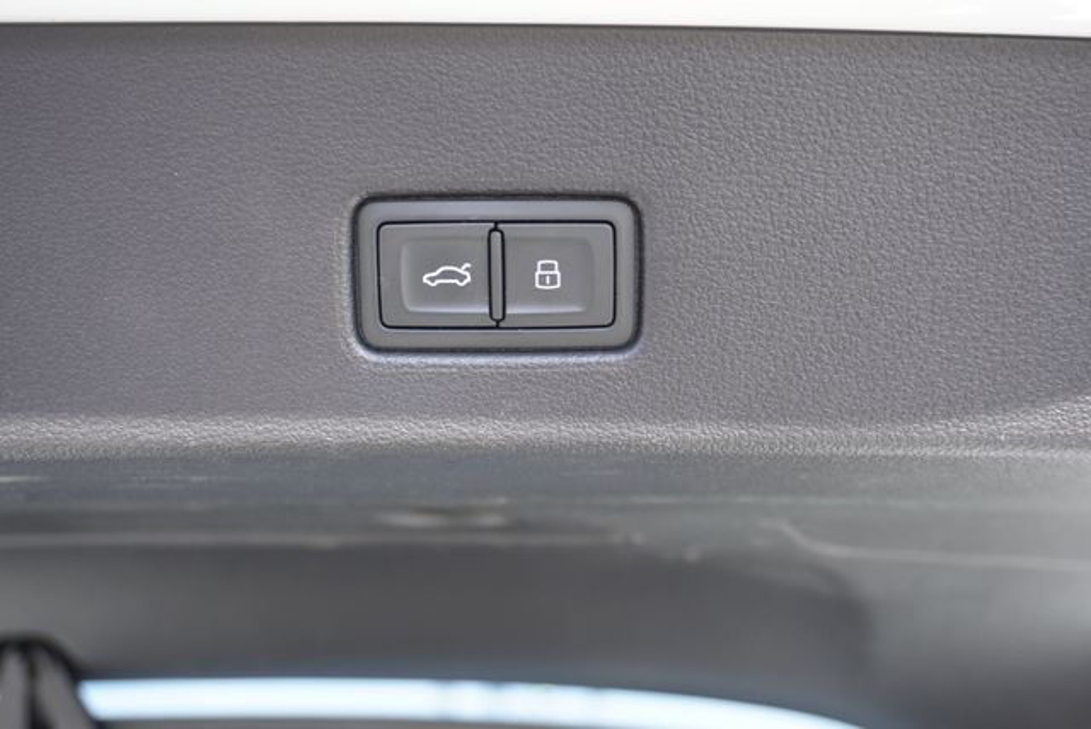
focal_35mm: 40
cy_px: 364
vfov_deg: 33.1
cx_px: 546
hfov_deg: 47.9
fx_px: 1228
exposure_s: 1/60
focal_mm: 27
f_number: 4.5
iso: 160
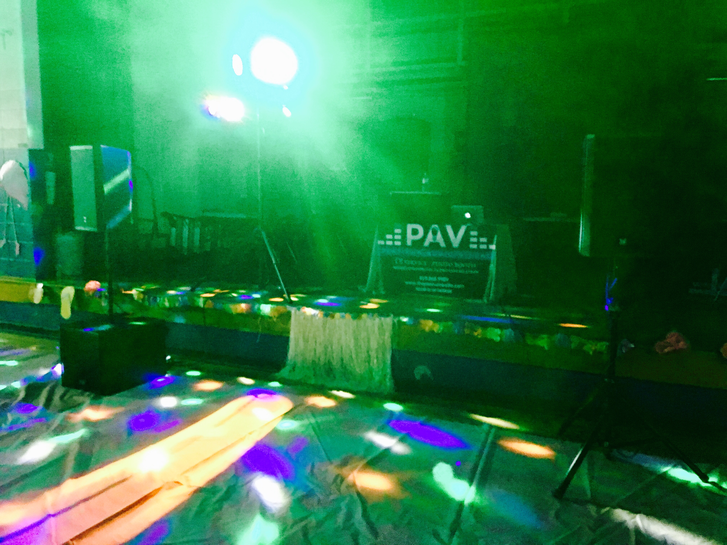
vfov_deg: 48.2
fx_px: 609
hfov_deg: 61.7
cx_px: 364
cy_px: 272
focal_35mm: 29
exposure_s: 1/15
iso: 800
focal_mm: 4.15
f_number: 2.2
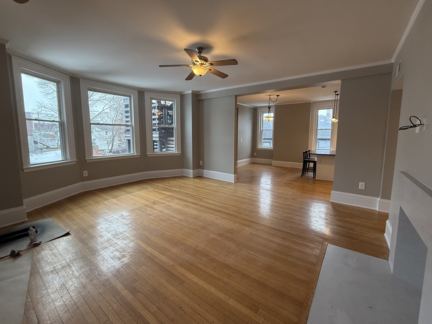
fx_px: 187
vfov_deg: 81.7
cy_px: 156
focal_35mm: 15
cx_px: 222
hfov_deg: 98.1
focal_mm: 2.22
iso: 200
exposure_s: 1/120
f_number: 2.2
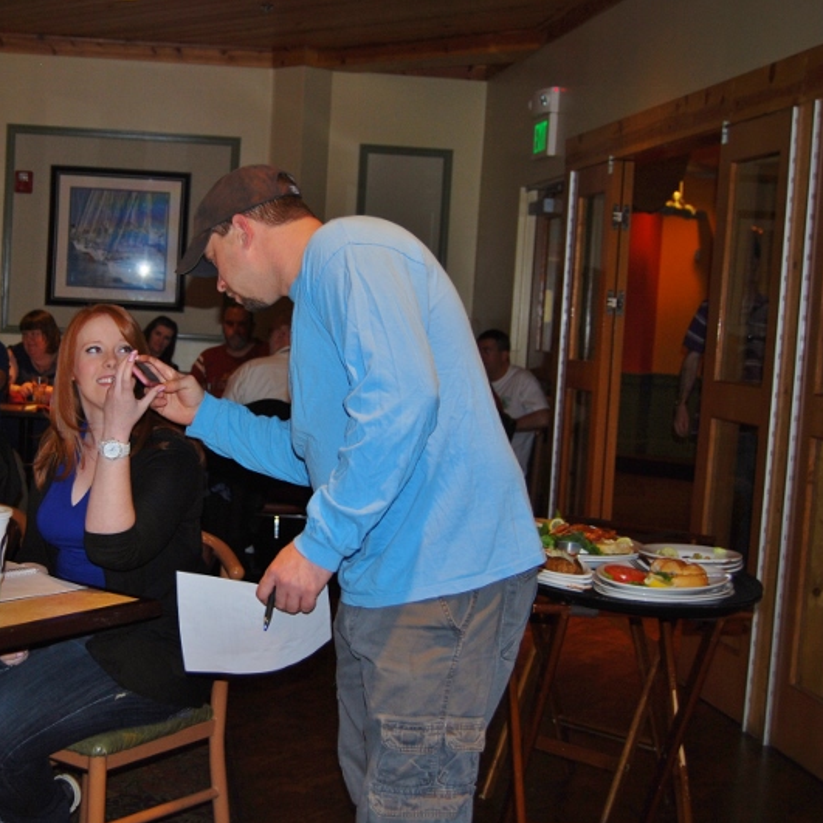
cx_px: 217
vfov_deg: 34.0
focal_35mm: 50
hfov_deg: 33.4
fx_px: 1345
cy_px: 414
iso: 200
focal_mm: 26
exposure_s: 1/60
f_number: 4.2
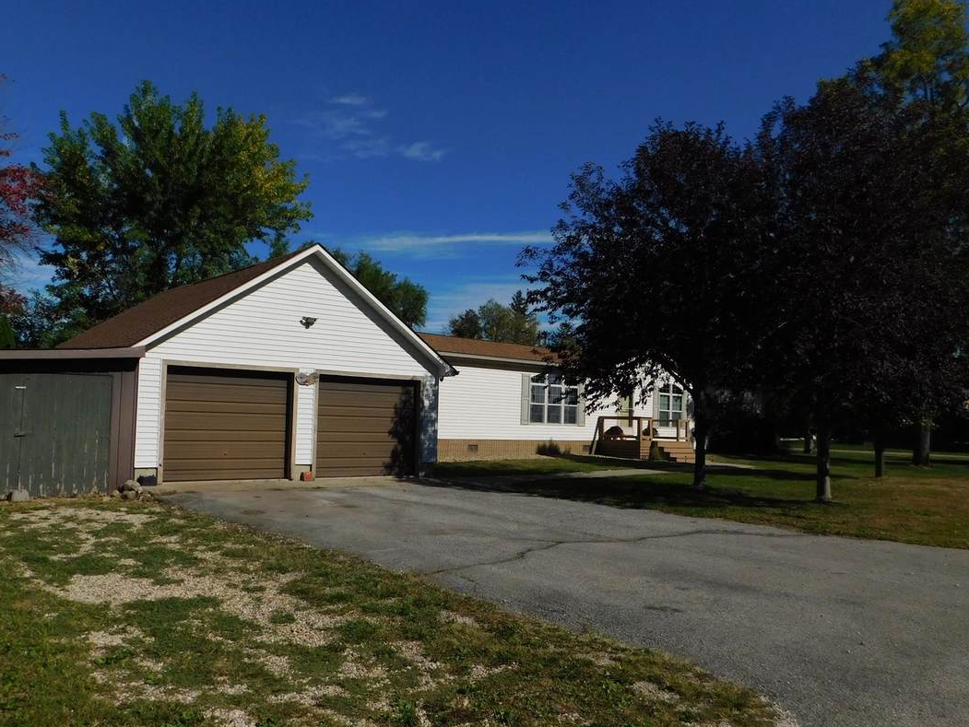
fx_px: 784
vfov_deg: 49.7
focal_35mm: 28
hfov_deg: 63.2
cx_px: 419
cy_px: 390
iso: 125
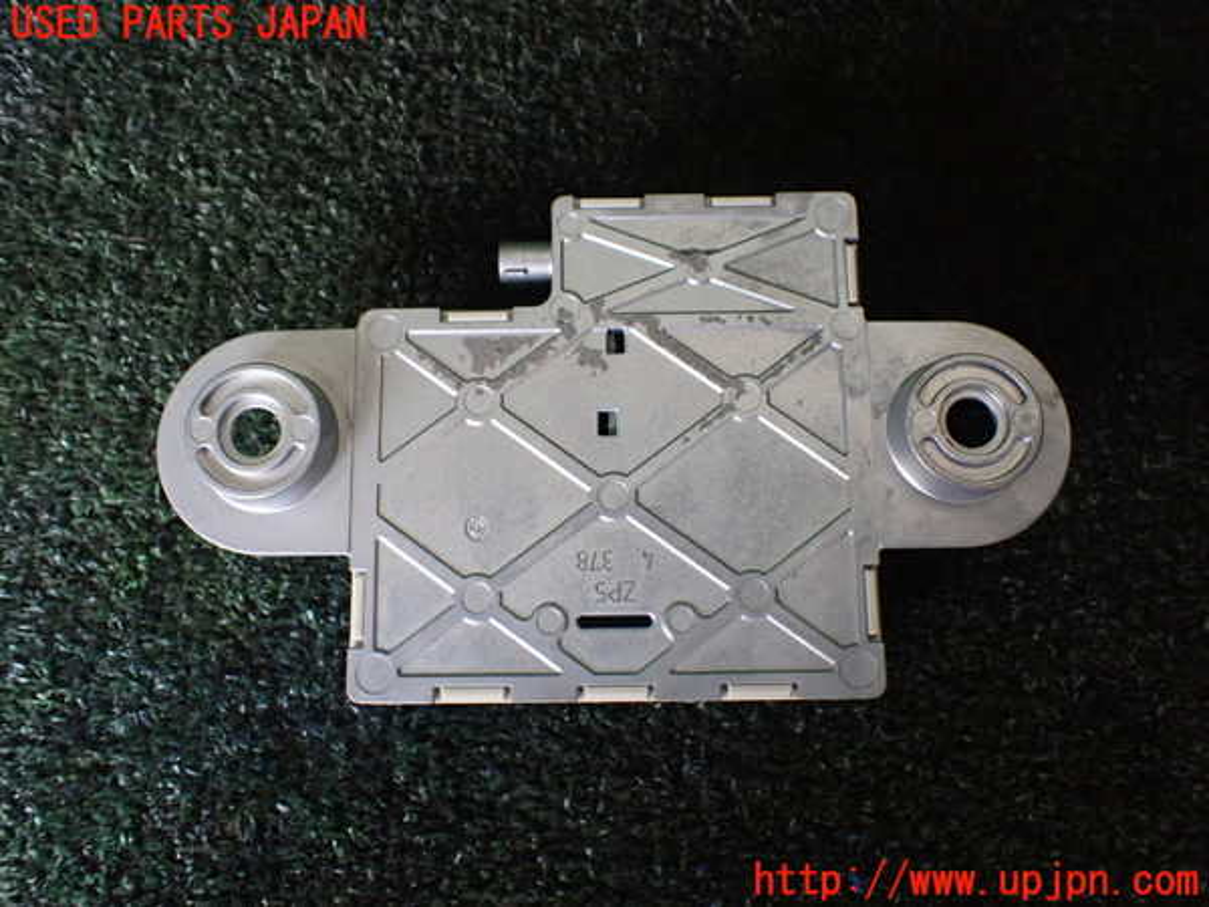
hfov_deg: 60.0
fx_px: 1048
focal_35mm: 30
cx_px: 604
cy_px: 454
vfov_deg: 46.8
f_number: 2.3
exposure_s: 1/125
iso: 800
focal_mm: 5.4
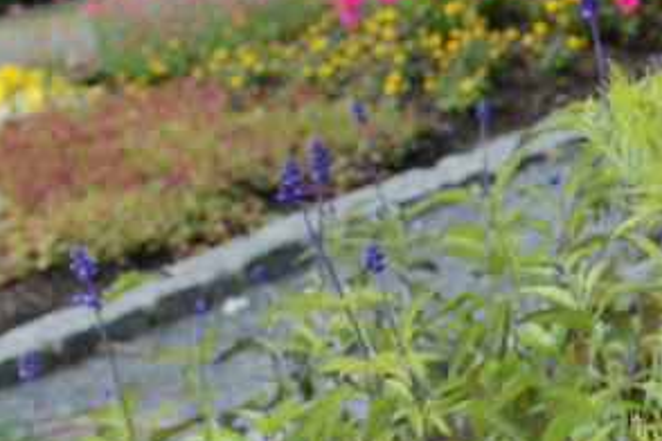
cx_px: 1218
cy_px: 231
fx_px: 2997
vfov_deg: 8.4
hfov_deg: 11.6
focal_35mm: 163
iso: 200
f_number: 9
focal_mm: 38
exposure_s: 1/200
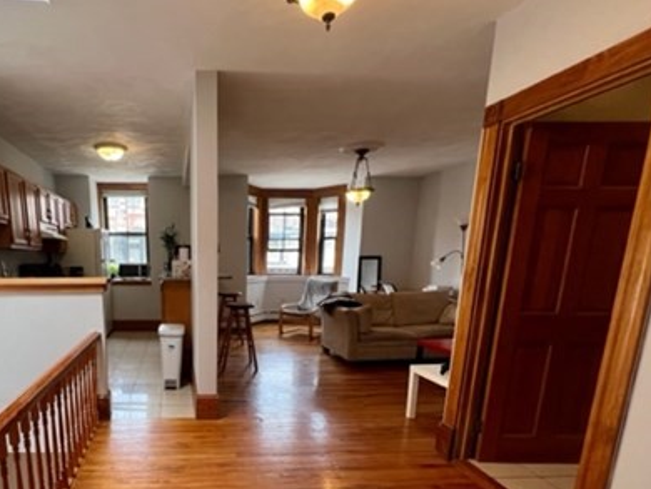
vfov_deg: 63.3
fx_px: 376
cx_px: 197
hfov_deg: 78.0
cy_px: 347
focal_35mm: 20
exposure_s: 1/120
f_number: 1.8
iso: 80
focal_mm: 1.57
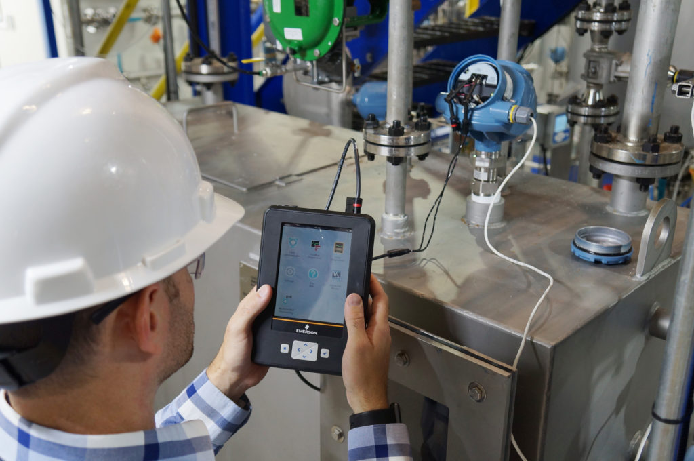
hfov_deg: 51.3
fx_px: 722
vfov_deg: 35.4
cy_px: 230
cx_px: 347
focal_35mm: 38
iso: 400
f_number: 4
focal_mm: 25
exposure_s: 1/60
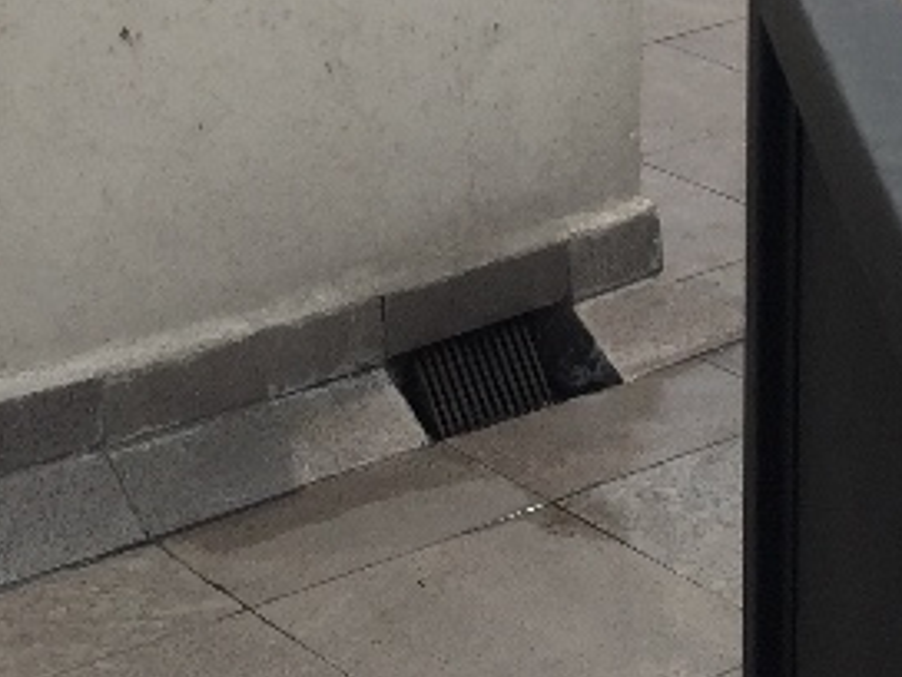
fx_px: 2840
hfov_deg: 18.0
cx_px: 567
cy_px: -511
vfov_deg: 12.5
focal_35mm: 109
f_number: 2.2
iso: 32
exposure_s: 1/4405
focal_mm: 4.15
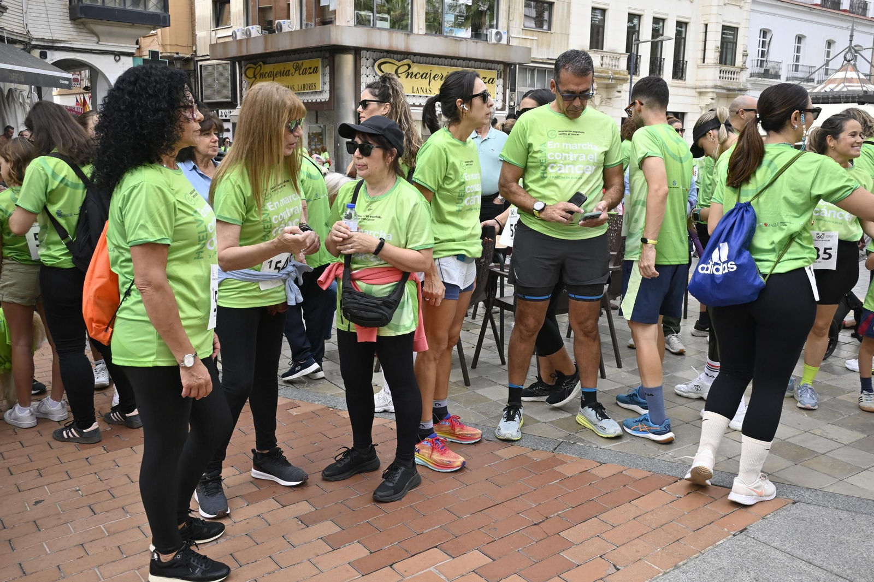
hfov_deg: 58.3
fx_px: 783
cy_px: 291
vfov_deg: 40.8
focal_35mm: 32
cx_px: 437
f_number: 5
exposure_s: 1/1600
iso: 800
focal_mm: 21.5
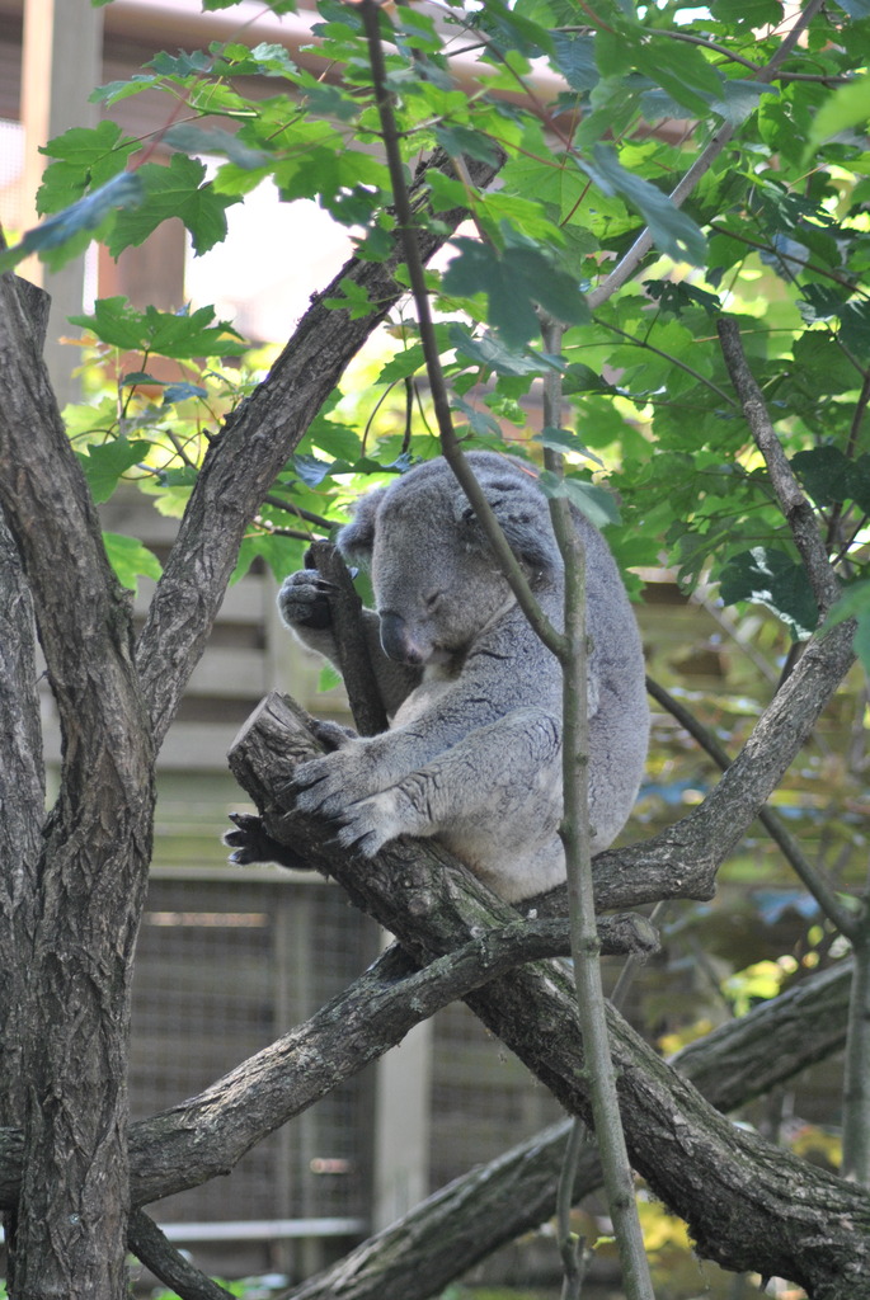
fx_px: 5316
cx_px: 435
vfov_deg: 13.9
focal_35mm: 147
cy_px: 650
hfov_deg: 9.4
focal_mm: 98
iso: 320
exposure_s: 1/125
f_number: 4
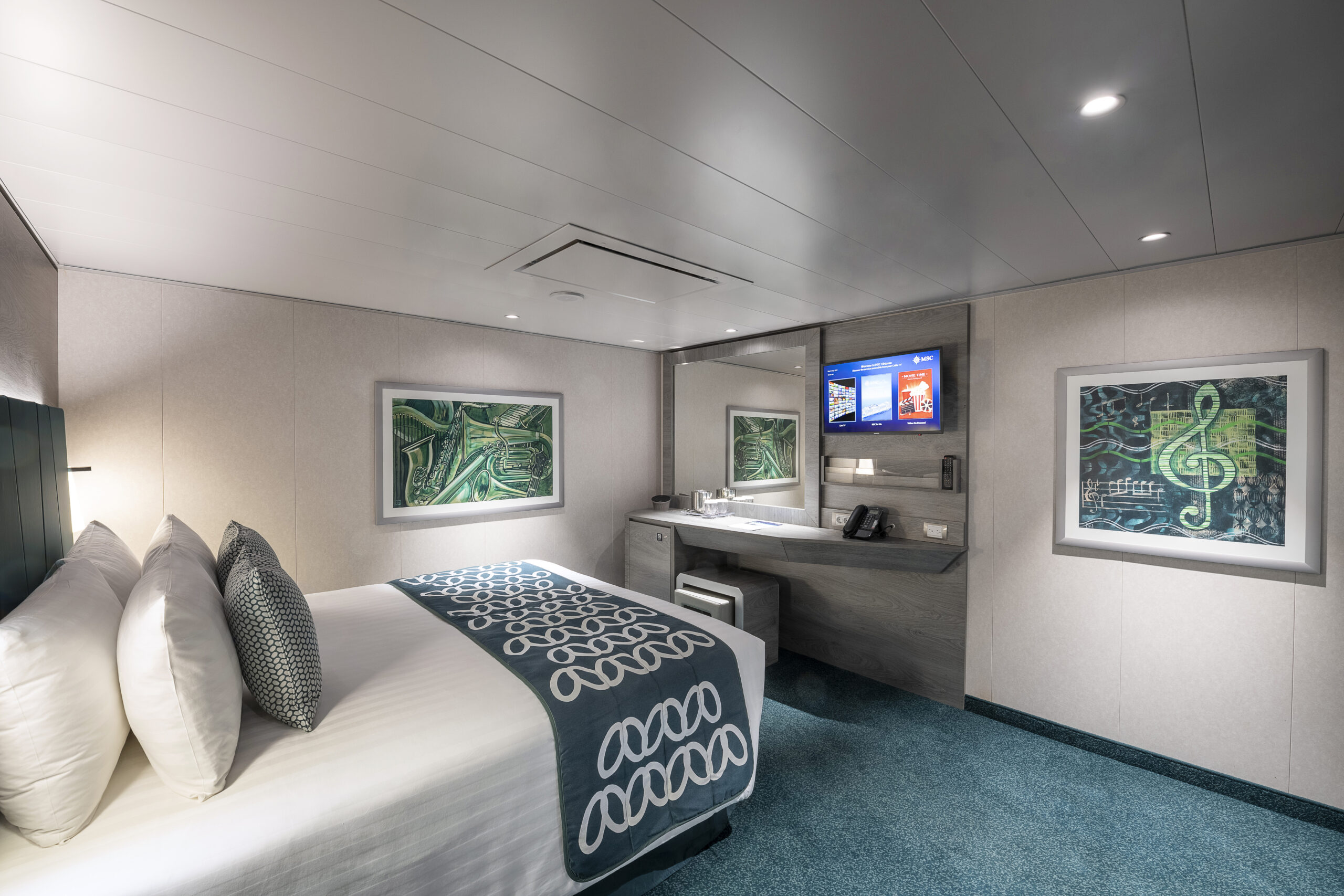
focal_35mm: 14
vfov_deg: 81.2
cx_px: 672
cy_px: 448
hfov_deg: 104.3
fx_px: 523
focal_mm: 14
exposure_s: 1/2
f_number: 11
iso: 250
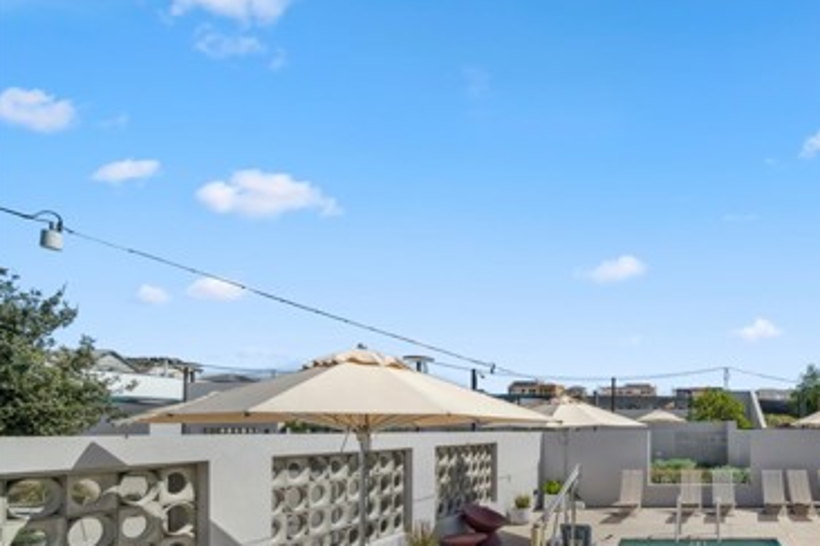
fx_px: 478
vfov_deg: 56.0
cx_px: 708
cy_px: 422
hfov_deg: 69.1
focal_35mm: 21
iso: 400
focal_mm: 12
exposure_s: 1/2000
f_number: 8
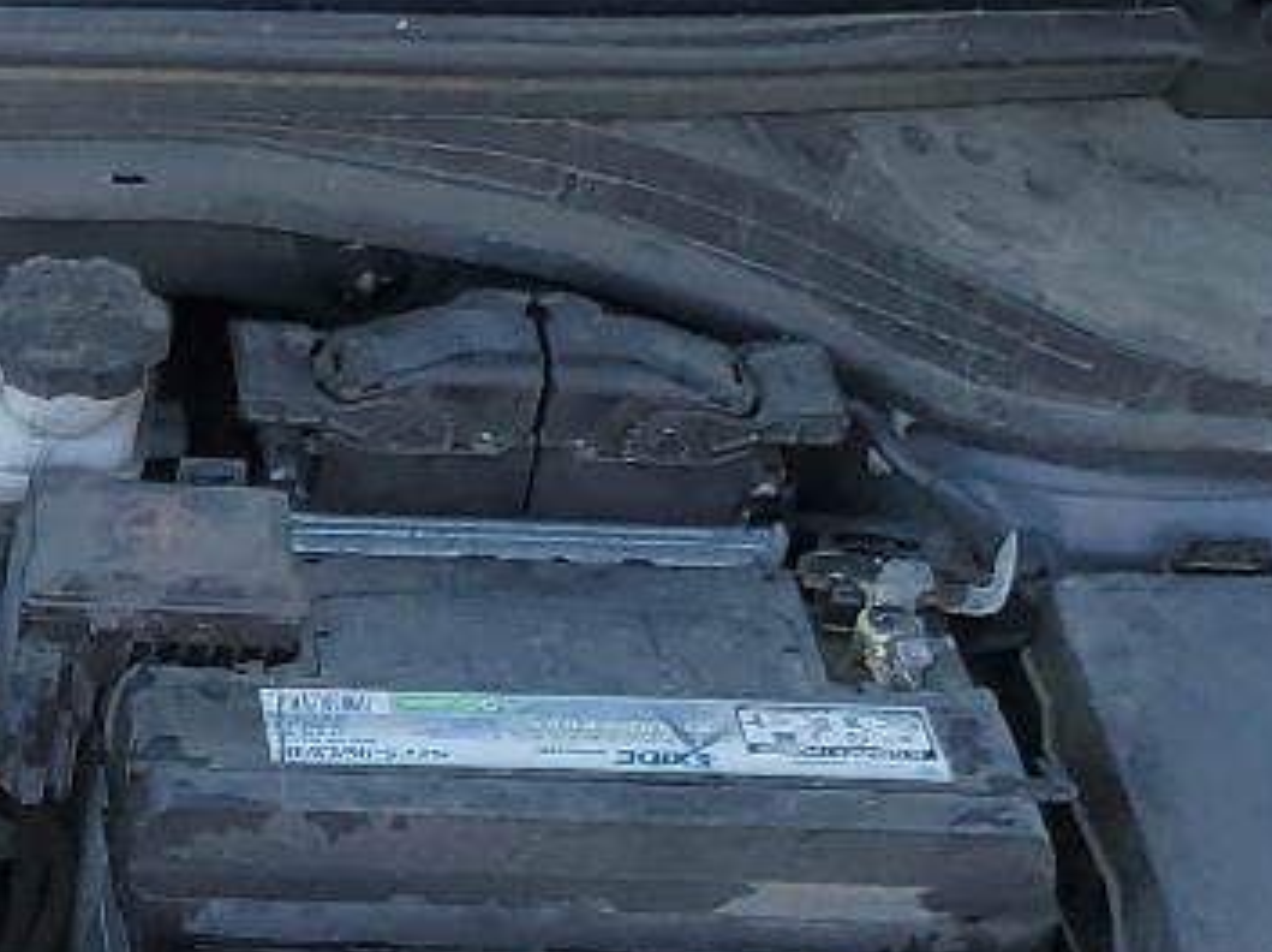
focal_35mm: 118
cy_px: 1432
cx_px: -468
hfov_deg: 15.7
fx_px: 4332
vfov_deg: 12.0
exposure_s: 1/526
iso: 50
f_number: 1.5
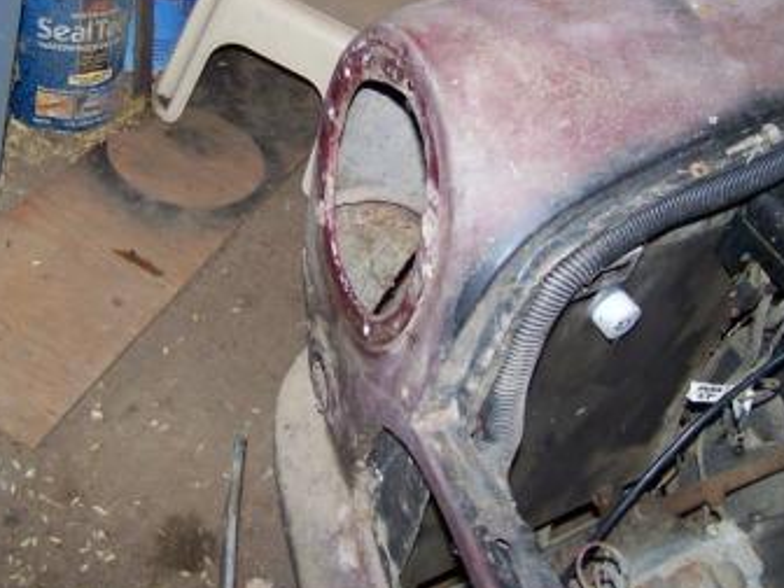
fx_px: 1087
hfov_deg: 39.6
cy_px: 229
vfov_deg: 30.2
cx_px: 364
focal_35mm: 48
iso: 200
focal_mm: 5.85
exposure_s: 1/30
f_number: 2.8
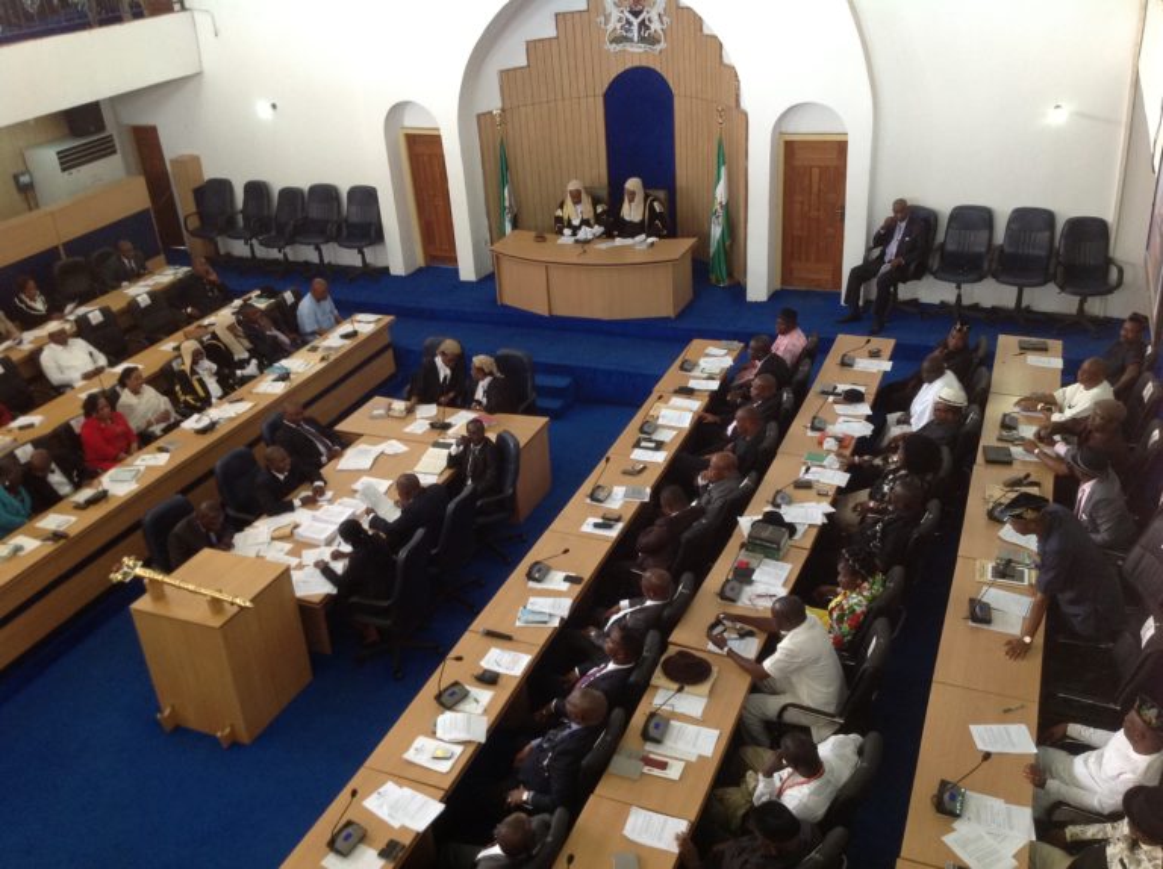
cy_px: 434
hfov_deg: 52.7
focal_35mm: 35
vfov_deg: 40.6
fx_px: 1174
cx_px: 582
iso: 200
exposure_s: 1/15
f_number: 2.4
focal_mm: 4.28
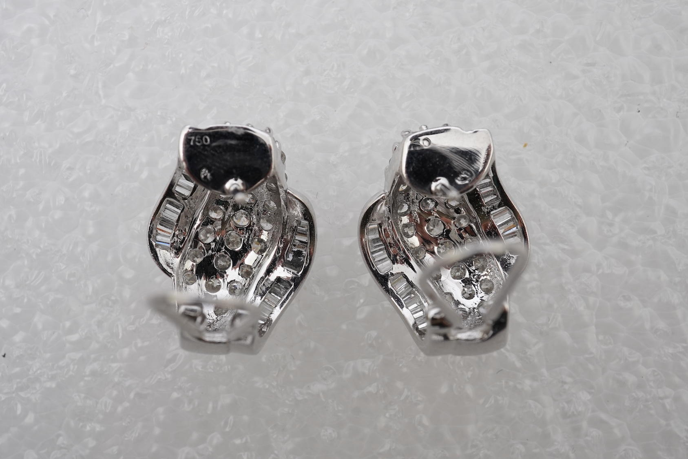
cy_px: 230
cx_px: 344
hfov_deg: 43.6
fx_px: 860
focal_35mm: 45
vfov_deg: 29.9
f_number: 16
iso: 400
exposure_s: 1/125
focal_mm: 30
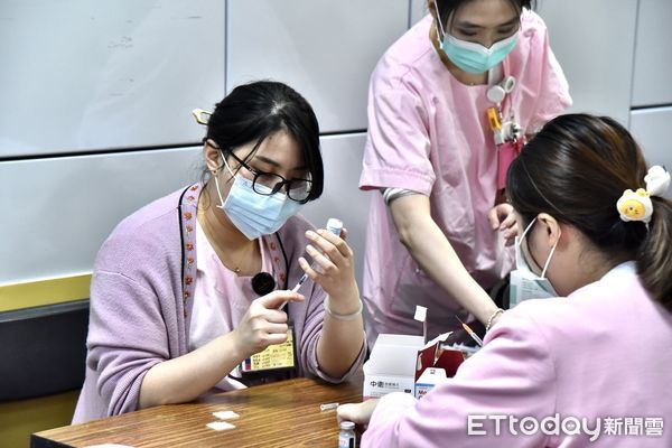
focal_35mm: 120
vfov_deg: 11.4
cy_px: 224
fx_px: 2240
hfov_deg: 17.1
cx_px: 336
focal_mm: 120
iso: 4000
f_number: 5
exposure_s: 1/125
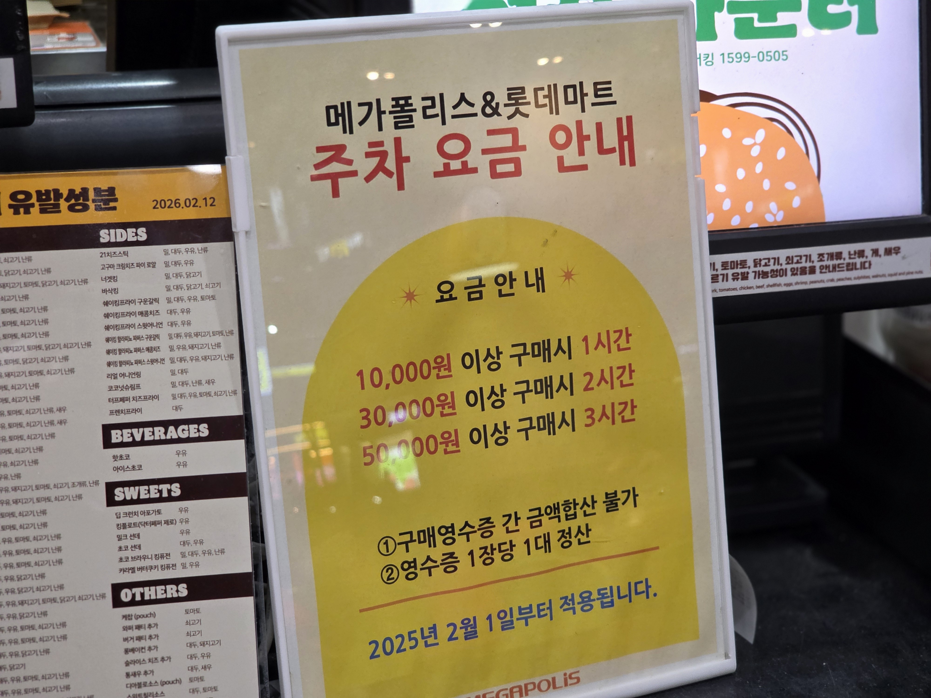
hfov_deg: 28.2
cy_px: 349
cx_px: 466
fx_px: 1856
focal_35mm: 69
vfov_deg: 21.3
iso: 250
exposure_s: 1/120
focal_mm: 7.9
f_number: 2.4
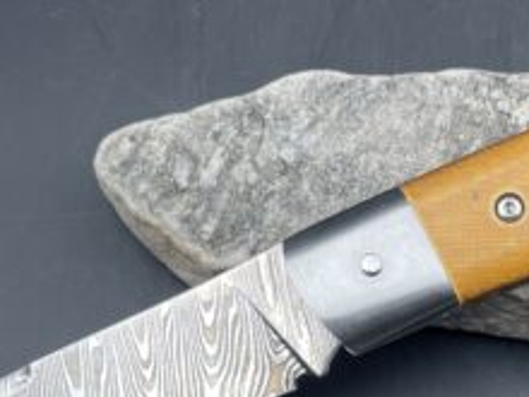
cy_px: 330
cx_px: 414
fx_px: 1085
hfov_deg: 26.9
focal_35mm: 71
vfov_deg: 20.4
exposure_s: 1/121
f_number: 1.6
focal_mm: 4.2
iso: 40
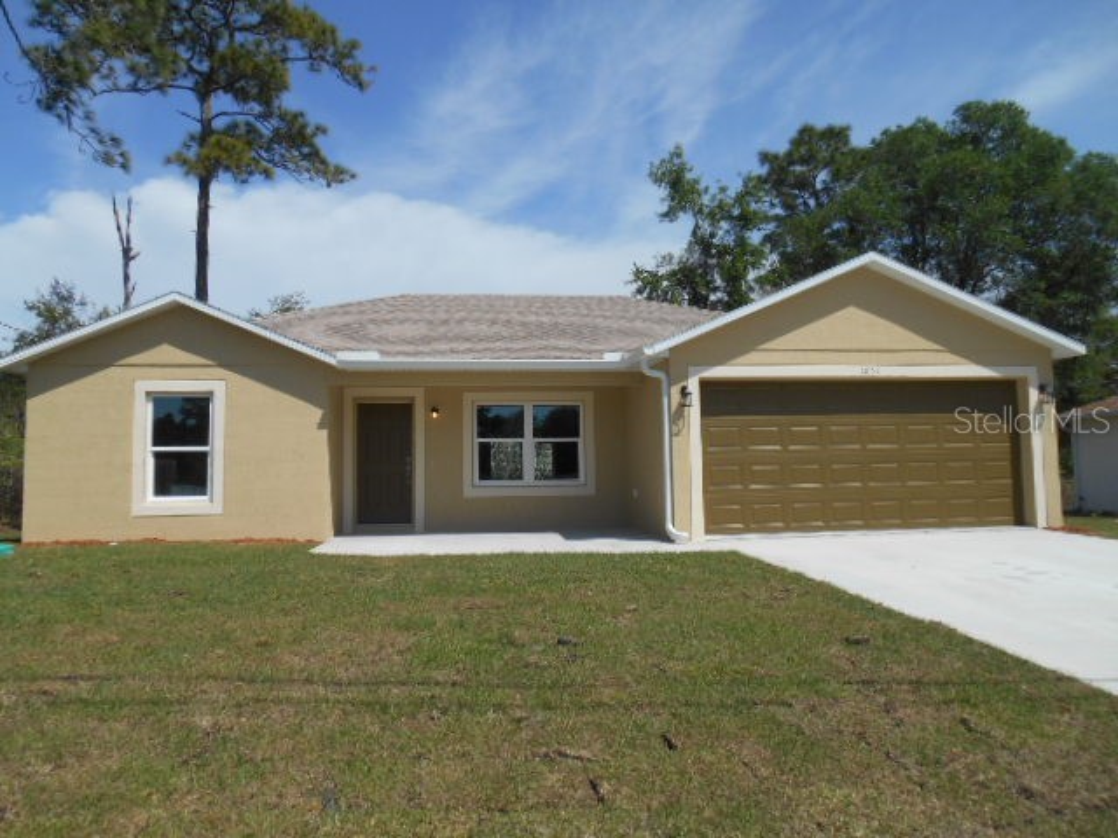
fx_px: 840
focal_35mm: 26
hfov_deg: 67.3
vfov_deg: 53.1
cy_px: 419
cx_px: 559
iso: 80
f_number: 3.4
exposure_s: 1/1250
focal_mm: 4.7
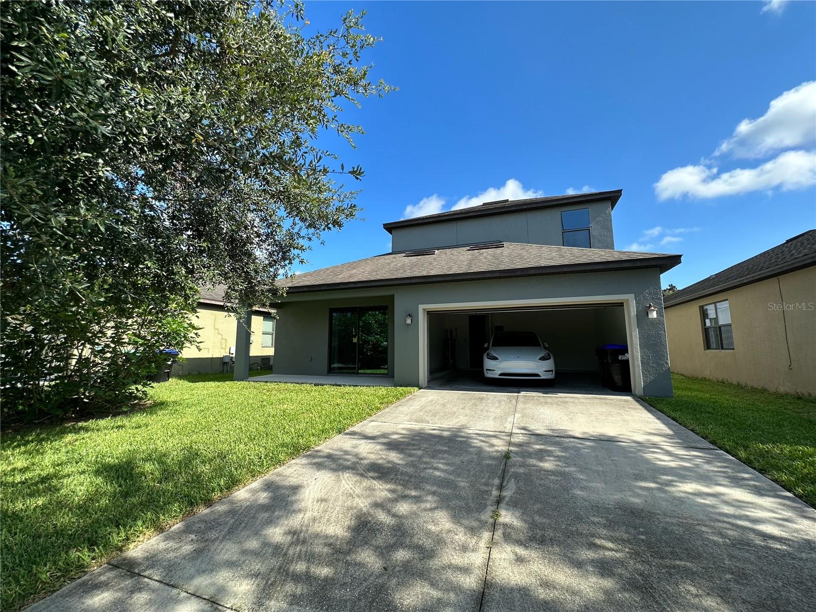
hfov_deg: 102.1
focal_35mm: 14
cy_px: 306
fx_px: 330
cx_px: 408
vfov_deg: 85.7
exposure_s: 1/947
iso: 40
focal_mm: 2.22
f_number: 2.2
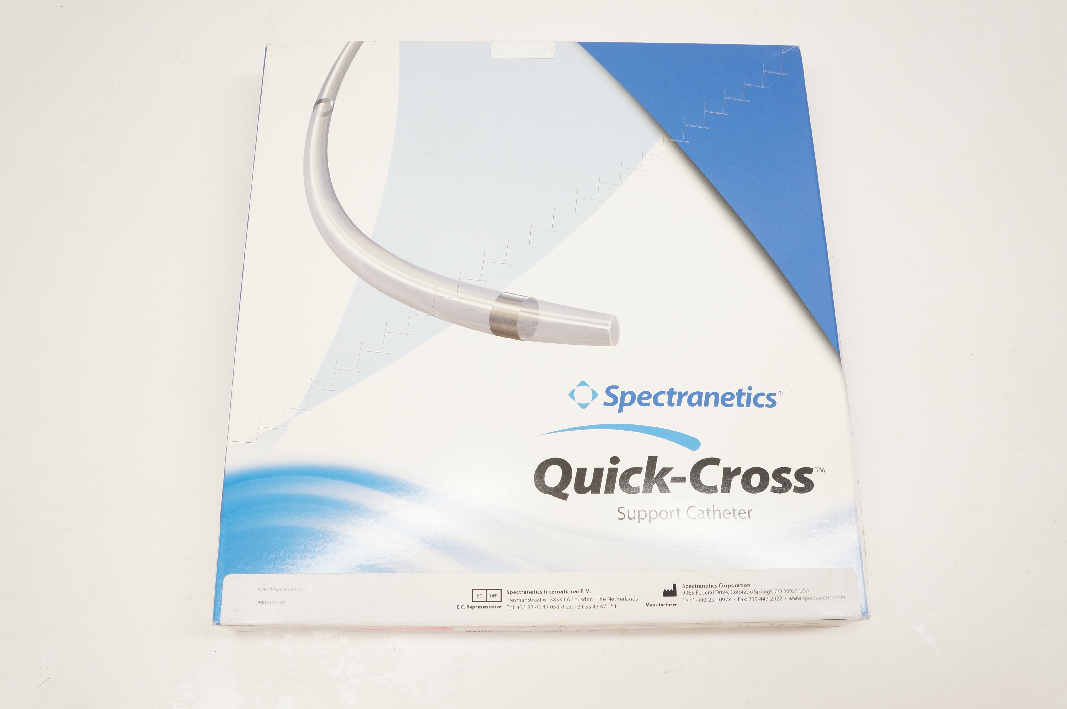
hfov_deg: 62.0
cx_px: 534
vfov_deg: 43.5
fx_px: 888
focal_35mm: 30
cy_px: 354
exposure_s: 1/100
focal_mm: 20
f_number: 7.1
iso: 800
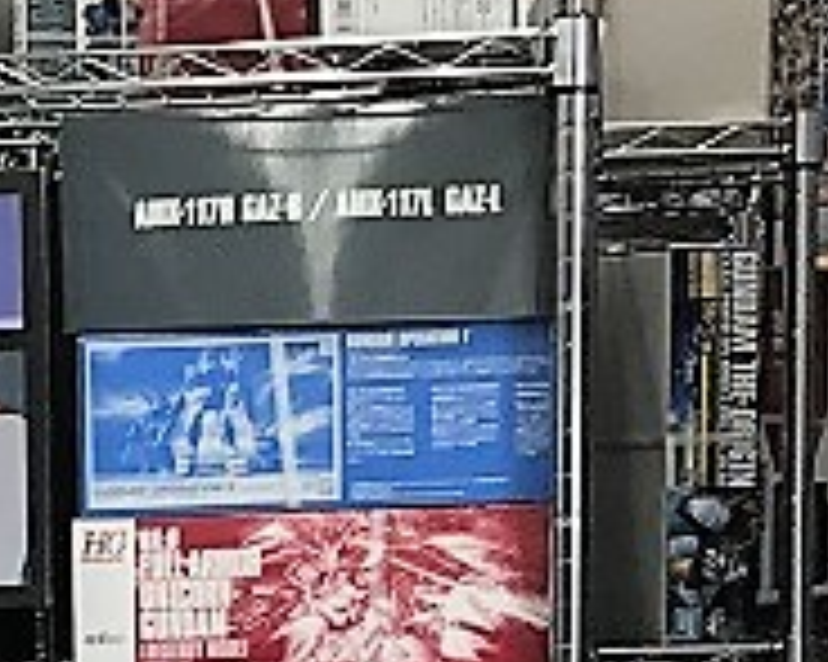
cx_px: -279
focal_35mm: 192
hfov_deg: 9.9
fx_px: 4703
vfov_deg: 7.8
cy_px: 1250
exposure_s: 1/120
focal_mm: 3.99
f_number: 1.8
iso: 40
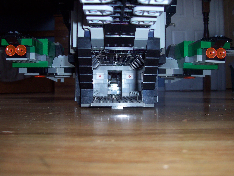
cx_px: 117
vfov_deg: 38.7
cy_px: 88
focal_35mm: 37
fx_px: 250
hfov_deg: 50.1
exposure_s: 1/60
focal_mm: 5.6
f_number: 2.8
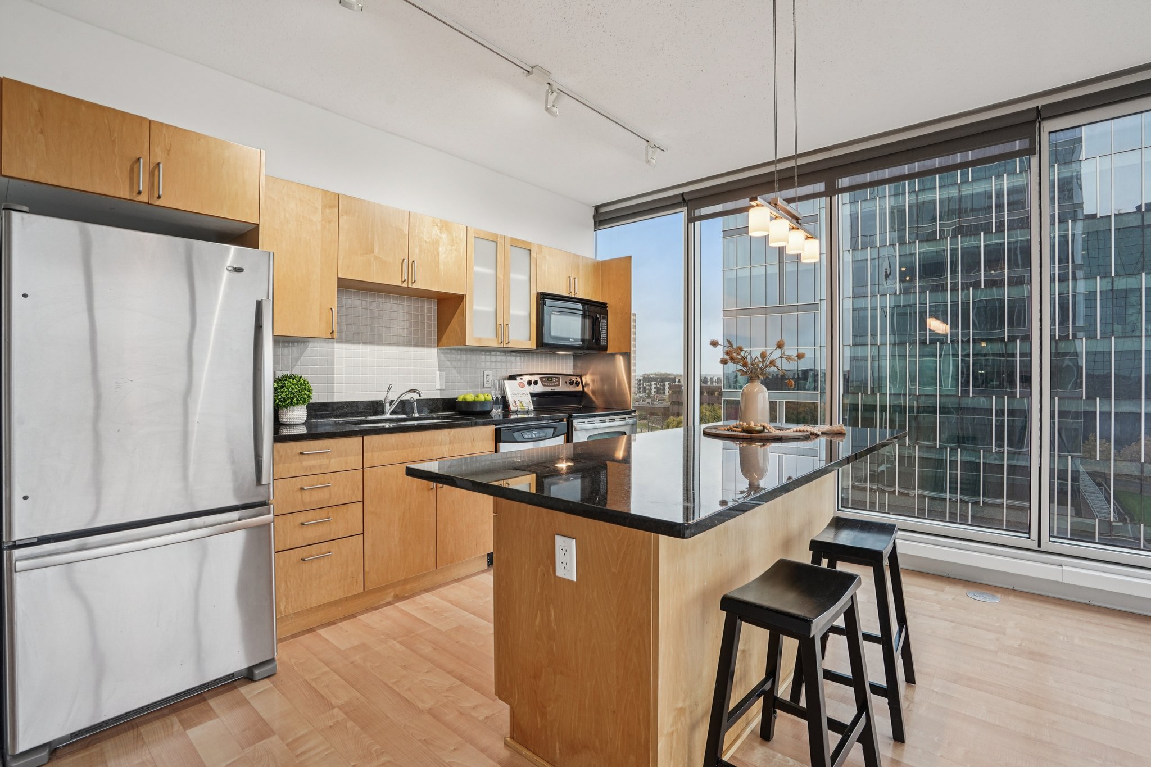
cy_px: 384
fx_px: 511
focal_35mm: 16
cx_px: 576
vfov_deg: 73.7
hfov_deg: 96.7
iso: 400
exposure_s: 1/15
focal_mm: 16
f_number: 8
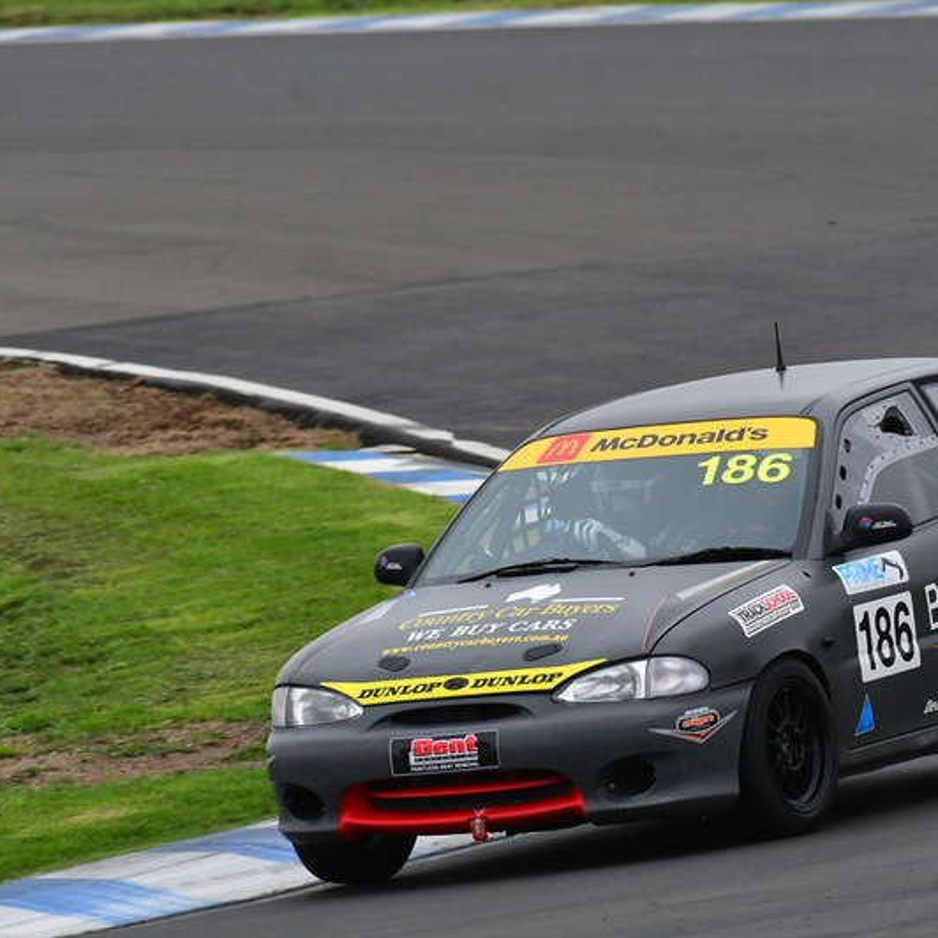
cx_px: 670
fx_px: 29400
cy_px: 469
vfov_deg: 1.8
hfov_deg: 1.8
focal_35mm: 959
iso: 1000
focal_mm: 500
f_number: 9
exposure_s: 1/640
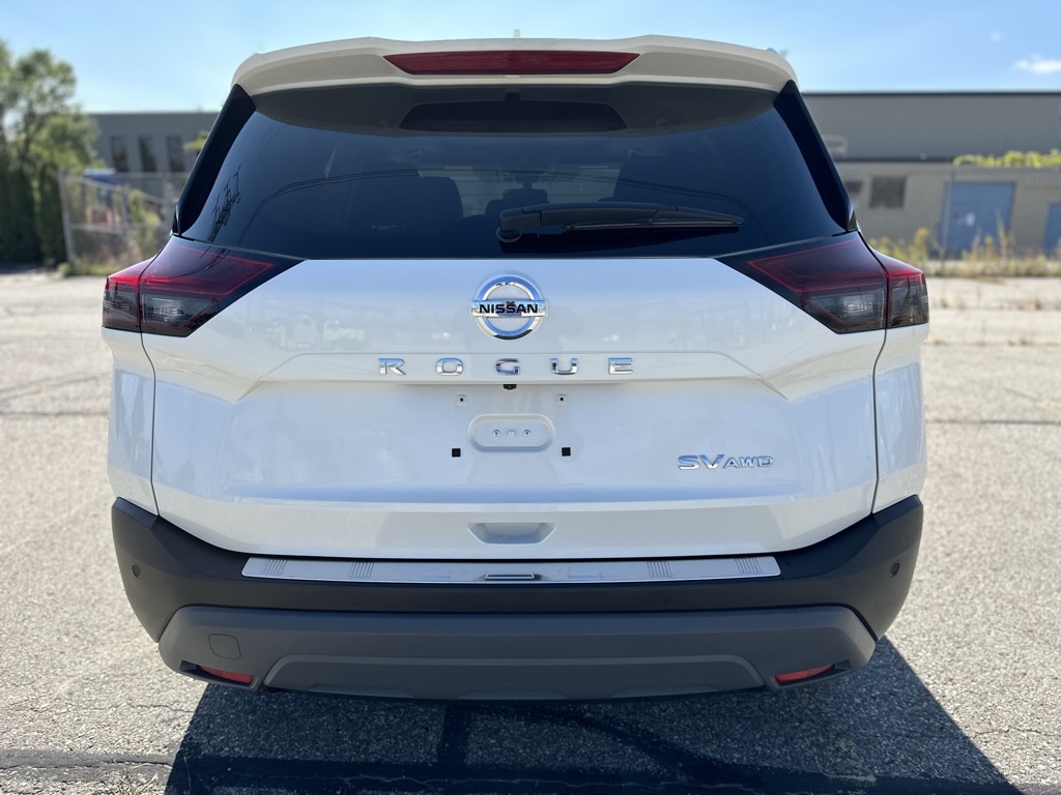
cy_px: 398
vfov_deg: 56.8
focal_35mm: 24
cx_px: 530
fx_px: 736
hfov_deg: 71.6
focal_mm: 6.86
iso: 80
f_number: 1.78
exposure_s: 1/3861
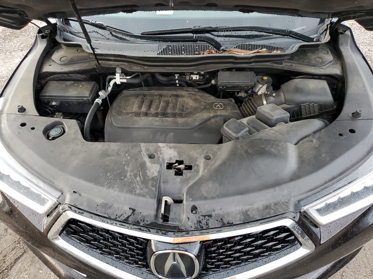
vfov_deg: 53.1
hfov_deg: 67.3
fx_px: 280
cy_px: 140
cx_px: 186
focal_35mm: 26
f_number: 1.5
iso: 91
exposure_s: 1/120
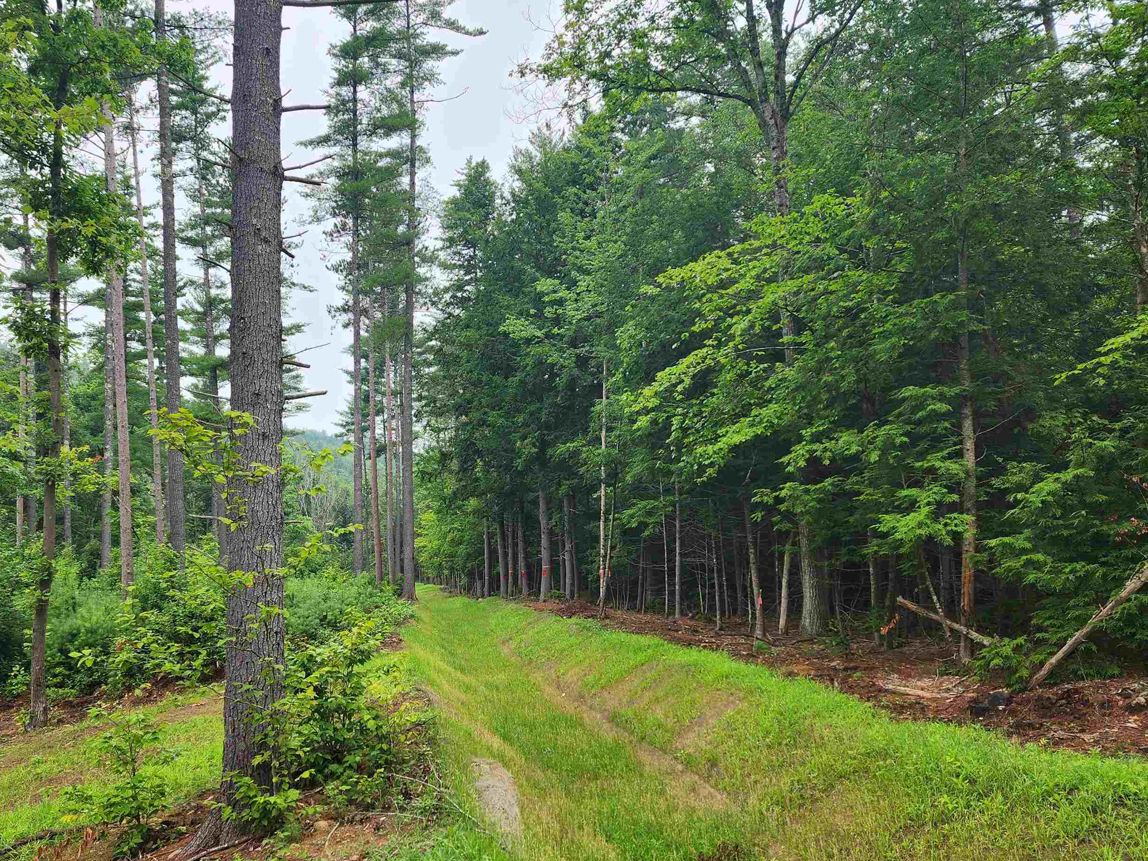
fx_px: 962
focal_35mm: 29
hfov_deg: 61.2
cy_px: 516
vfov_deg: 47.9
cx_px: 470
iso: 12
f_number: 1.8
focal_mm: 6.4
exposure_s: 1/219
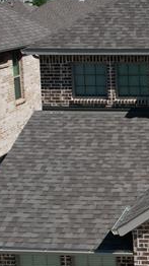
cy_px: 162
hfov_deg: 12.6
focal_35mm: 90
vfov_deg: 23.6
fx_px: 633
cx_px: 234
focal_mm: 8.38
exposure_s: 1/4000
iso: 120
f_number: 2.8
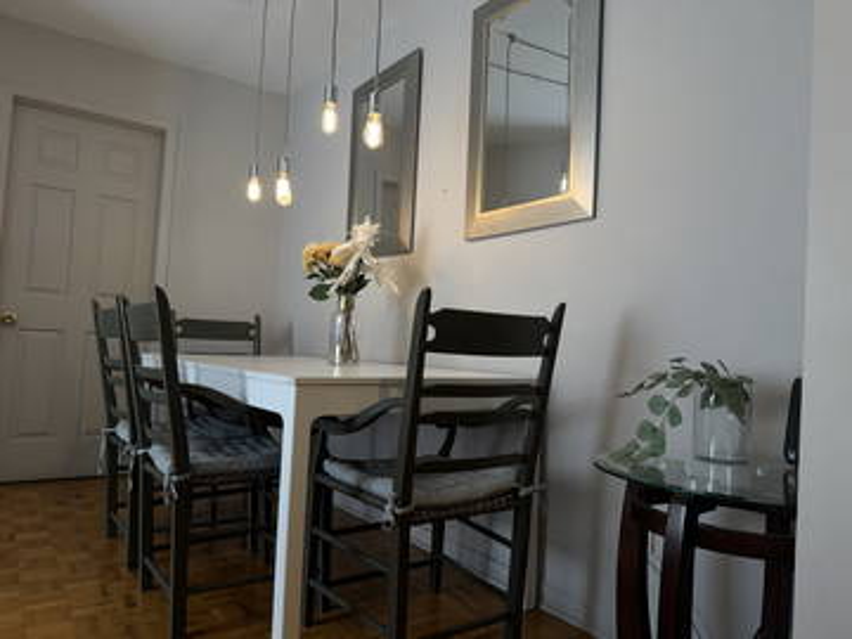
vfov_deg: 56.8
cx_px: 426
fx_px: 591
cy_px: 320
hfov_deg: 71.6
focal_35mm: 24
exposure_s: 1/120
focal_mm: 6.76
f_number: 1.78
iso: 80
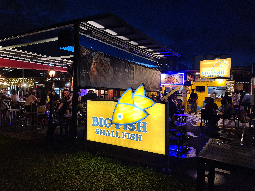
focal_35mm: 25
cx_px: 128
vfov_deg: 54.9
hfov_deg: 69.4
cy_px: 96
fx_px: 184
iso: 400
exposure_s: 1/100
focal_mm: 7
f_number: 1.8
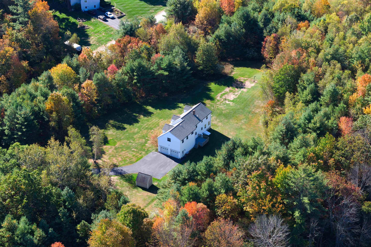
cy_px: 124
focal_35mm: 28
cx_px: 186
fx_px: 289
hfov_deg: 65.5
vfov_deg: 46.4
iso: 125
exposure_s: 1/400
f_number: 2.8
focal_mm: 14.4
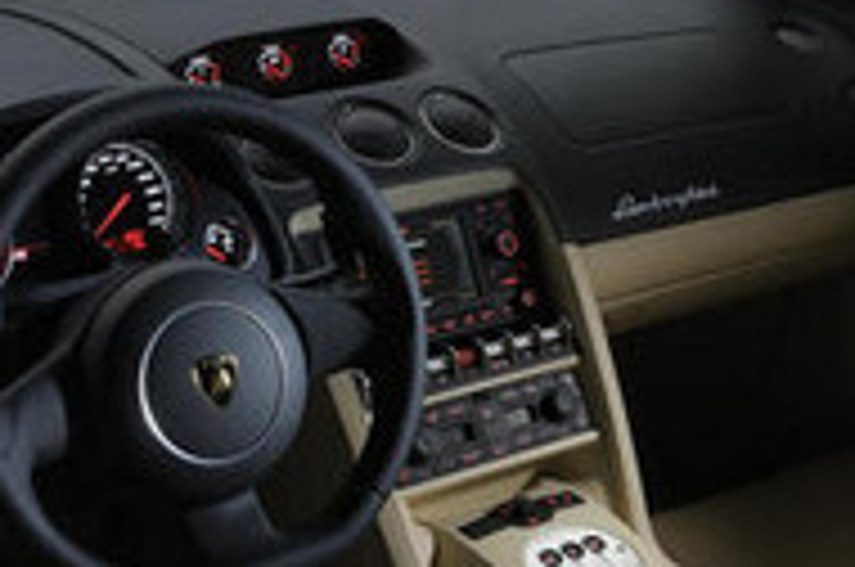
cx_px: 358
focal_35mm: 94
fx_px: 2229
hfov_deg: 21.7
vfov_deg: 14.5
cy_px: 248
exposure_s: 1/60
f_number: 11
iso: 200
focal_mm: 24
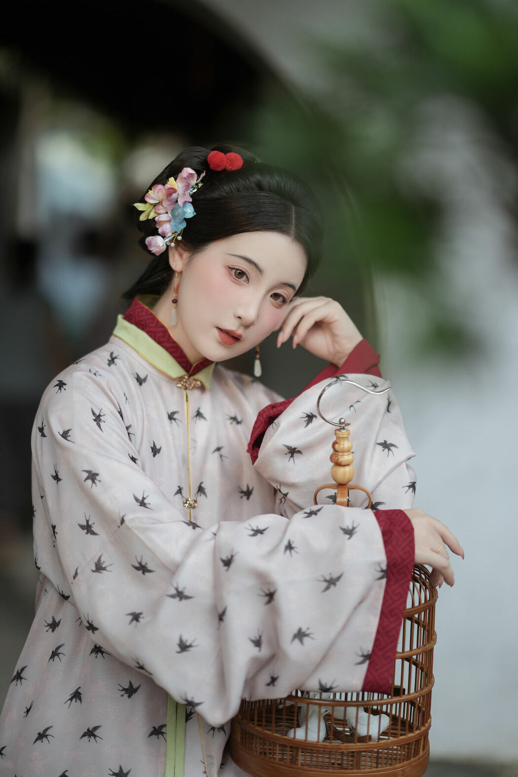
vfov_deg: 23.9
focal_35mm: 85
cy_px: 388
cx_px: 259
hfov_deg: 16.1
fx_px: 1834
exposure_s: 1/500
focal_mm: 85
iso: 125
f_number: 1.4
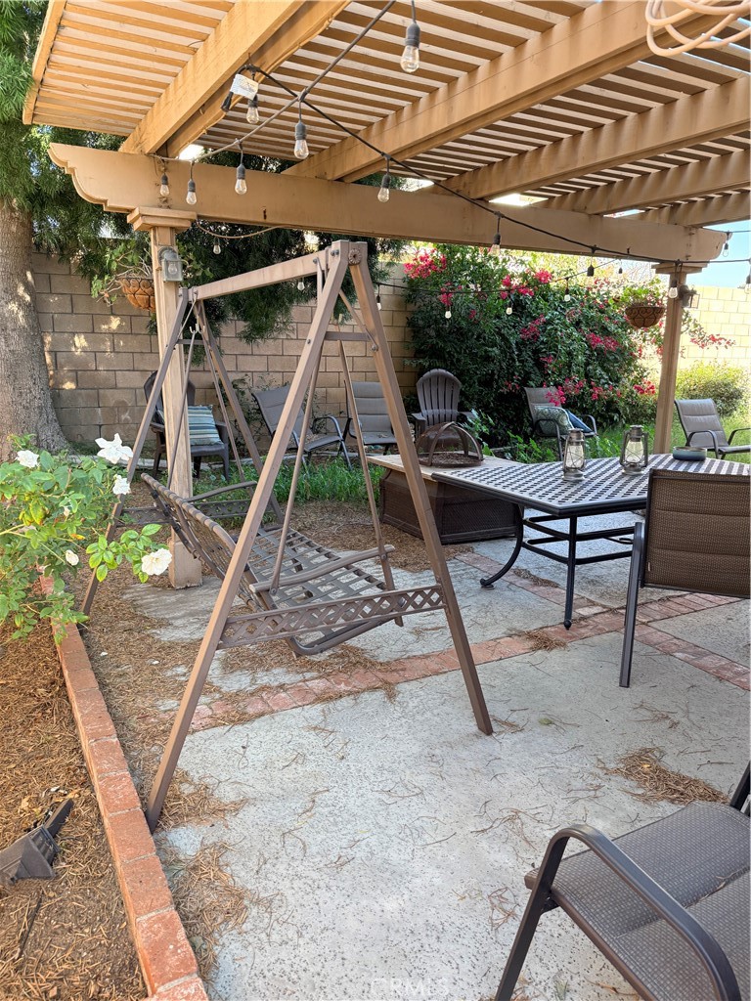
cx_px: 376
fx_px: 694
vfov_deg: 71.6
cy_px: 500
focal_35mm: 24
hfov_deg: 56.8
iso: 100
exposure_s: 1/237
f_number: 1.78
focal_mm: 6.76
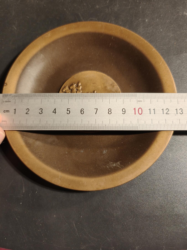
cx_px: 94
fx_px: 166
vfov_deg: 73.9
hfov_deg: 58.9
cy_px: 125
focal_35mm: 23
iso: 100
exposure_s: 1/100
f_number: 1.6
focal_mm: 6.06
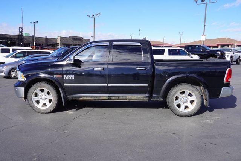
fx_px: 211
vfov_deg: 41.8
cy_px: 80
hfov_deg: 59.4
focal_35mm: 32
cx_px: 120
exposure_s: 1/125
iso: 100
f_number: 9
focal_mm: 21
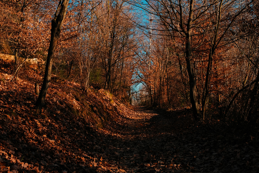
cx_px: 128
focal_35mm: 54
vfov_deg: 25.1
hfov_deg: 36.9
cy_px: 88
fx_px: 388
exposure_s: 1/15
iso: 200
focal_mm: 35.3
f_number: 11
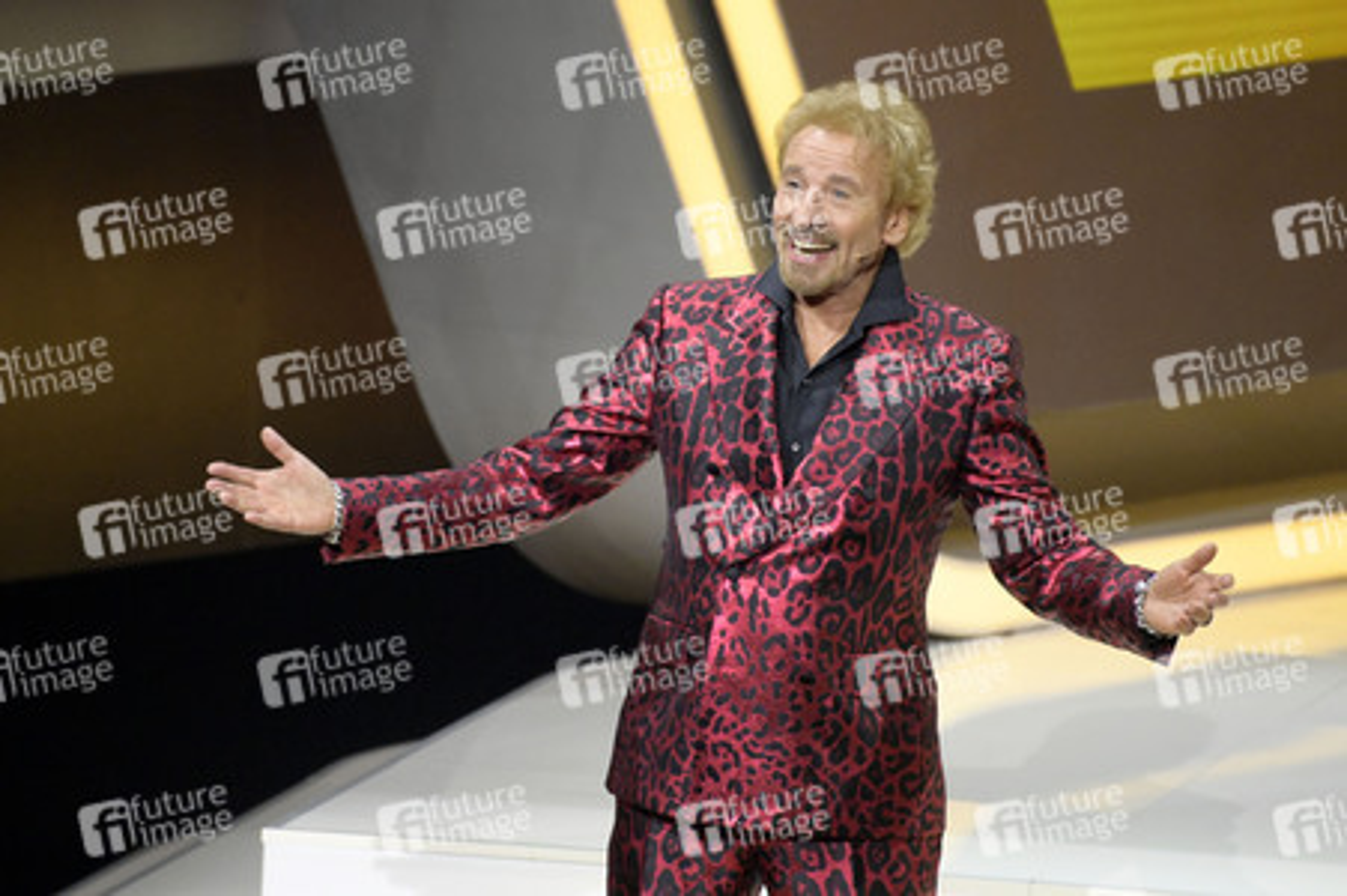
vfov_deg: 2.7
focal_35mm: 500
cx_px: 674
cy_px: 448
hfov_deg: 4.1
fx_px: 18694
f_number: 5.6
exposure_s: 1/500
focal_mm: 500
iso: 10000
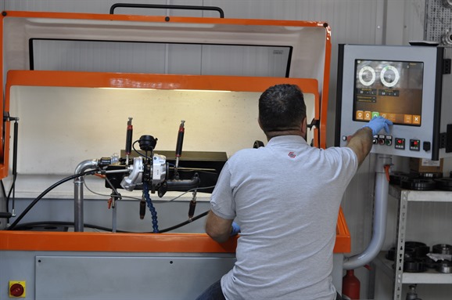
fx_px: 940
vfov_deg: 18.1
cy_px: 150
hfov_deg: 27.0
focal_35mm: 75
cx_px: 226
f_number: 4
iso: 400
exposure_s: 1/60
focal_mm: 50
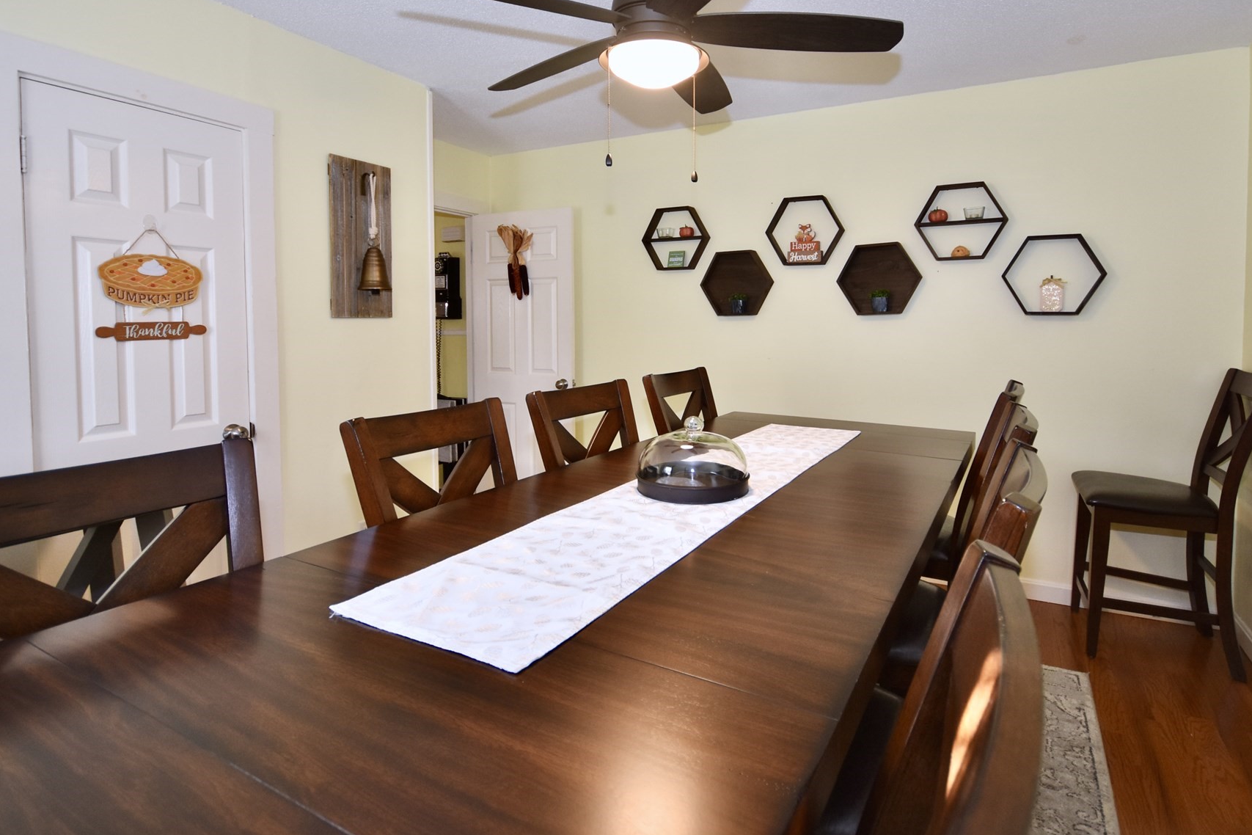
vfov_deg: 66.9
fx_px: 626
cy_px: 343
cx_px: 667
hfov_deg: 89.9
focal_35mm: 18
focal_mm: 10
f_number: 4
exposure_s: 1/60
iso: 500
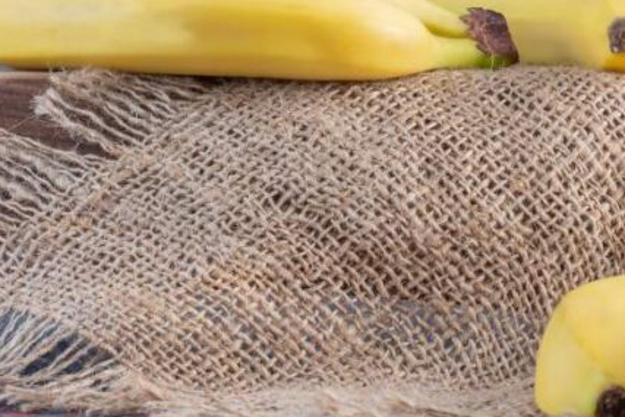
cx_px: 578
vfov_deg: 7.6
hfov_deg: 11.3
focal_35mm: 180
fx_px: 3126
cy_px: 80
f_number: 11
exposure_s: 1/125
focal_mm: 50
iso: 320
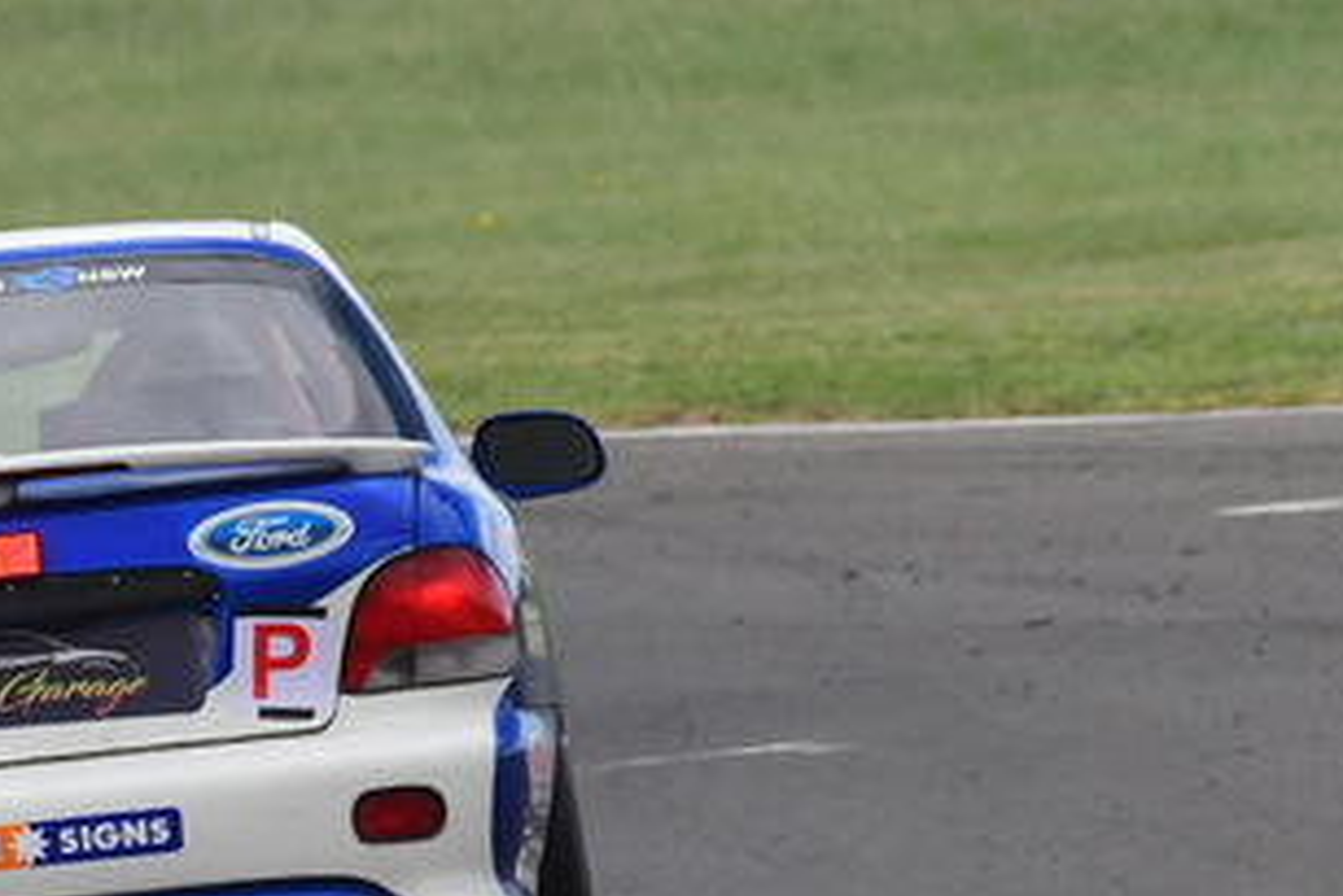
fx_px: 73001
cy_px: 428
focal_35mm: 1956
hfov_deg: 1.1
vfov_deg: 0.7
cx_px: -236
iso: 400
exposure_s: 1/500
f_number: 9
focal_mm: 500
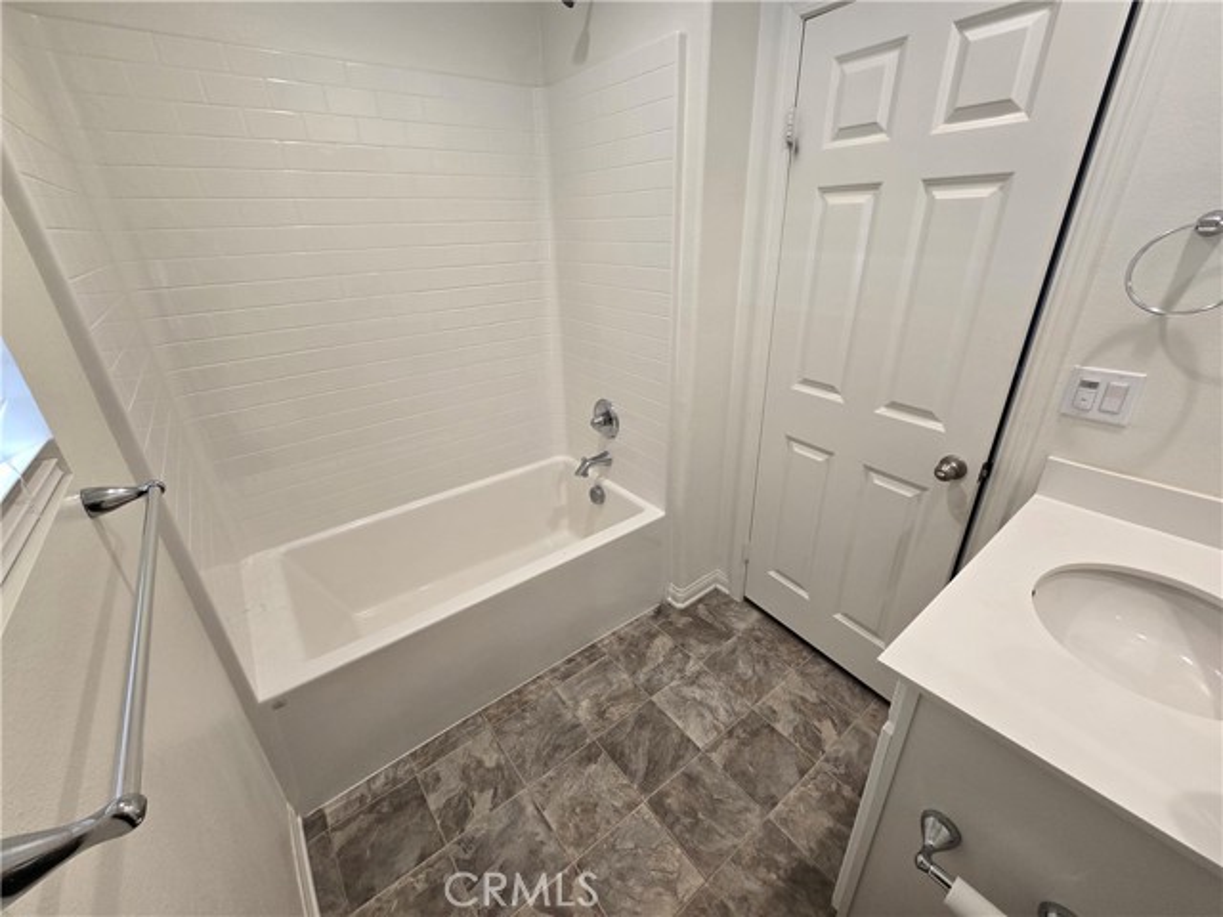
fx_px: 459
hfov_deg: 106.2
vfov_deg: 89.9
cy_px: 458
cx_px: 612
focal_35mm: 13
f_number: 2.2
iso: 80
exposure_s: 1/60
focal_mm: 2.2
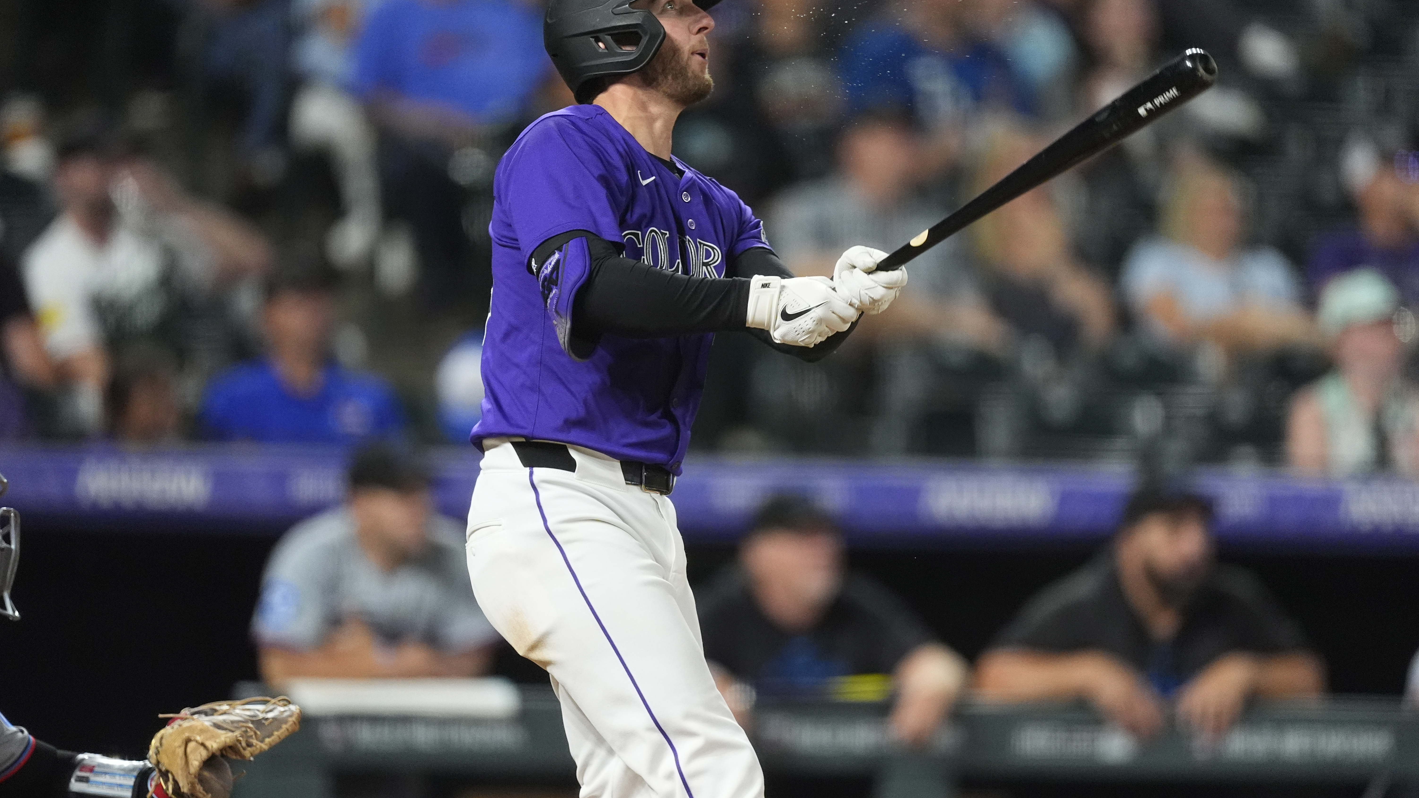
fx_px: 23667
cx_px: 710
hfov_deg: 3.4
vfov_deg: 1.9
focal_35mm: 629
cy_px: 385
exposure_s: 1/1250
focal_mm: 600
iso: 5000
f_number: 4
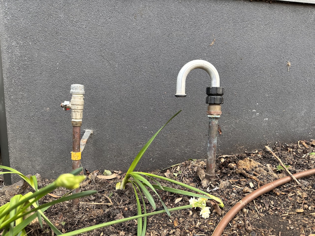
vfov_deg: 56.8
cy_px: 118
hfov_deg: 71.6
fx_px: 218
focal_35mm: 24
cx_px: 158
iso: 80
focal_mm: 6.86
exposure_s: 1/154
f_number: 1.78
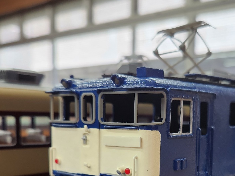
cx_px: 146
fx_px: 353
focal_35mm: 52
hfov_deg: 36.6
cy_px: 165
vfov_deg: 26.9
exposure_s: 1/182
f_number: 1.8
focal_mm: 5.4
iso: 125
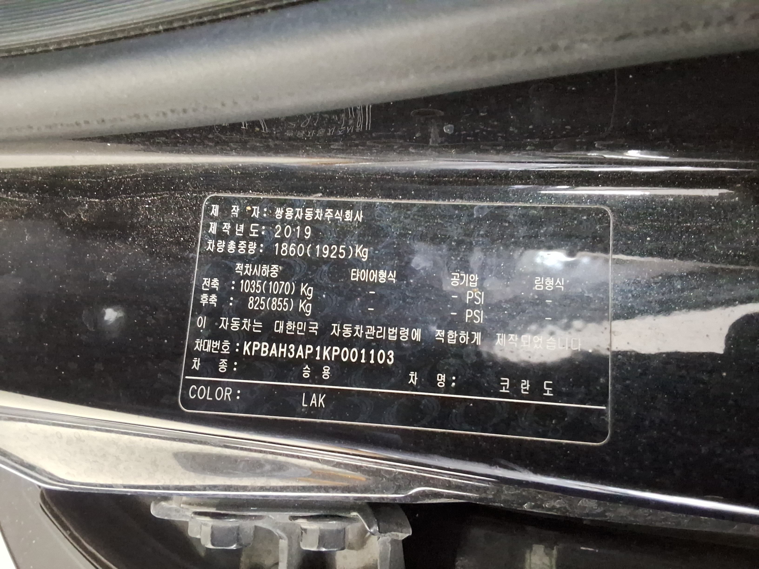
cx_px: 380
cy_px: 284
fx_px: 614
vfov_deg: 49.7
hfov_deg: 63.4
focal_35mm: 28
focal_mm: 2.91
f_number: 1.9
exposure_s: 1/20
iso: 453
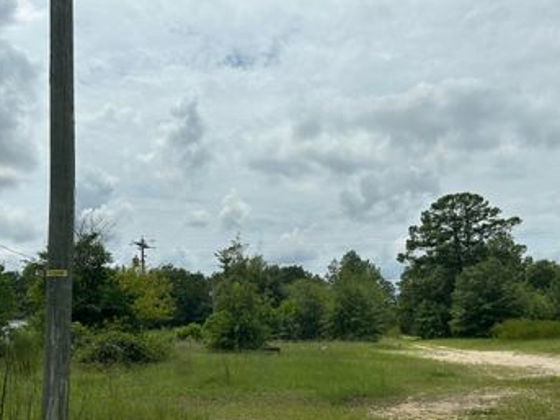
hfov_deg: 52.6
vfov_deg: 40.2
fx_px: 566
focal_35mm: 35
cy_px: 275
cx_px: 307
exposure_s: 1/13699
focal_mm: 6.86
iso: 80
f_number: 1.78
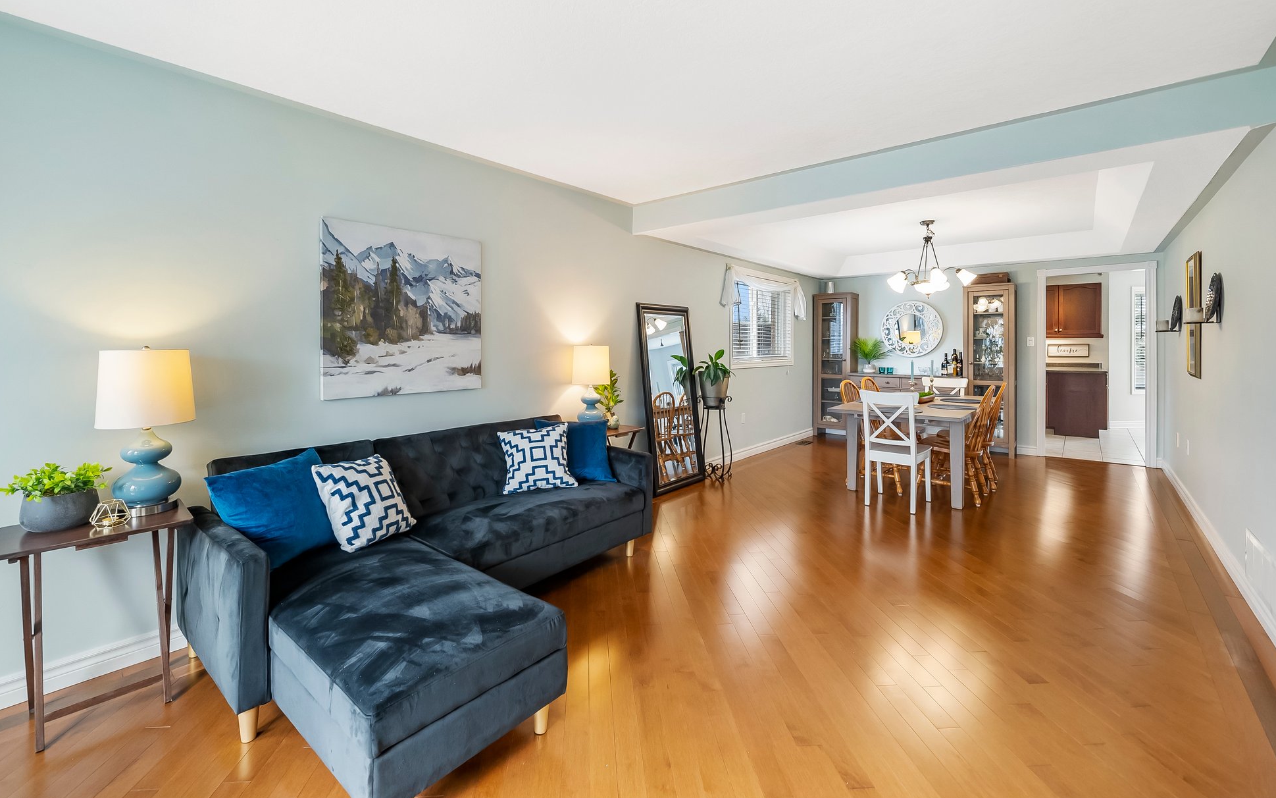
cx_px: 619
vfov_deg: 78.3
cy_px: 351
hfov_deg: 105.3
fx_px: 487
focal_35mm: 14
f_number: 5
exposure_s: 1/15
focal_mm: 13
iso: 1600
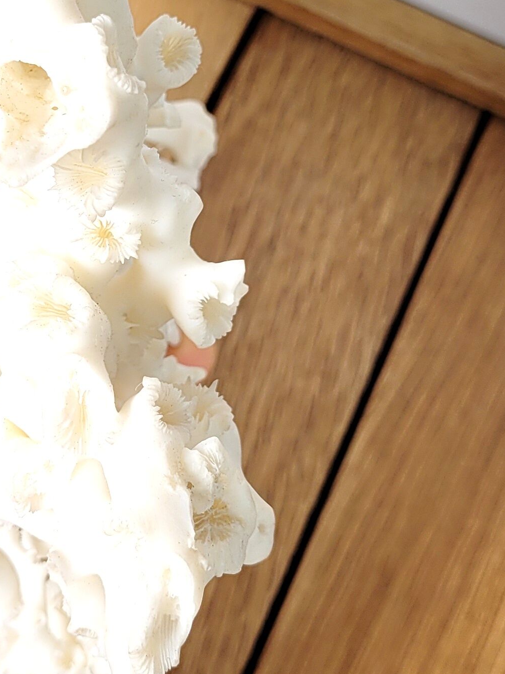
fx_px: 1517
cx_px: 46
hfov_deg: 18.6
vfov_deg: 24.8
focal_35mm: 78
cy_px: 192
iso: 40
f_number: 1.8
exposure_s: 1/750
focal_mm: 5.4
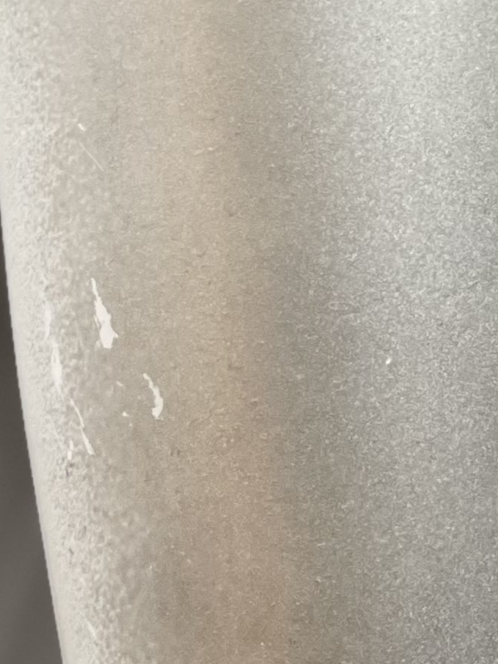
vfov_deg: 6.7
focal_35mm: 285
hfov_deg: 5.2
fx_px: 5466
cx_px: 232
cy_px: -624
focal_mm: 7.5
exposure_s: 1/60
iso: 125
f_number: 2.2
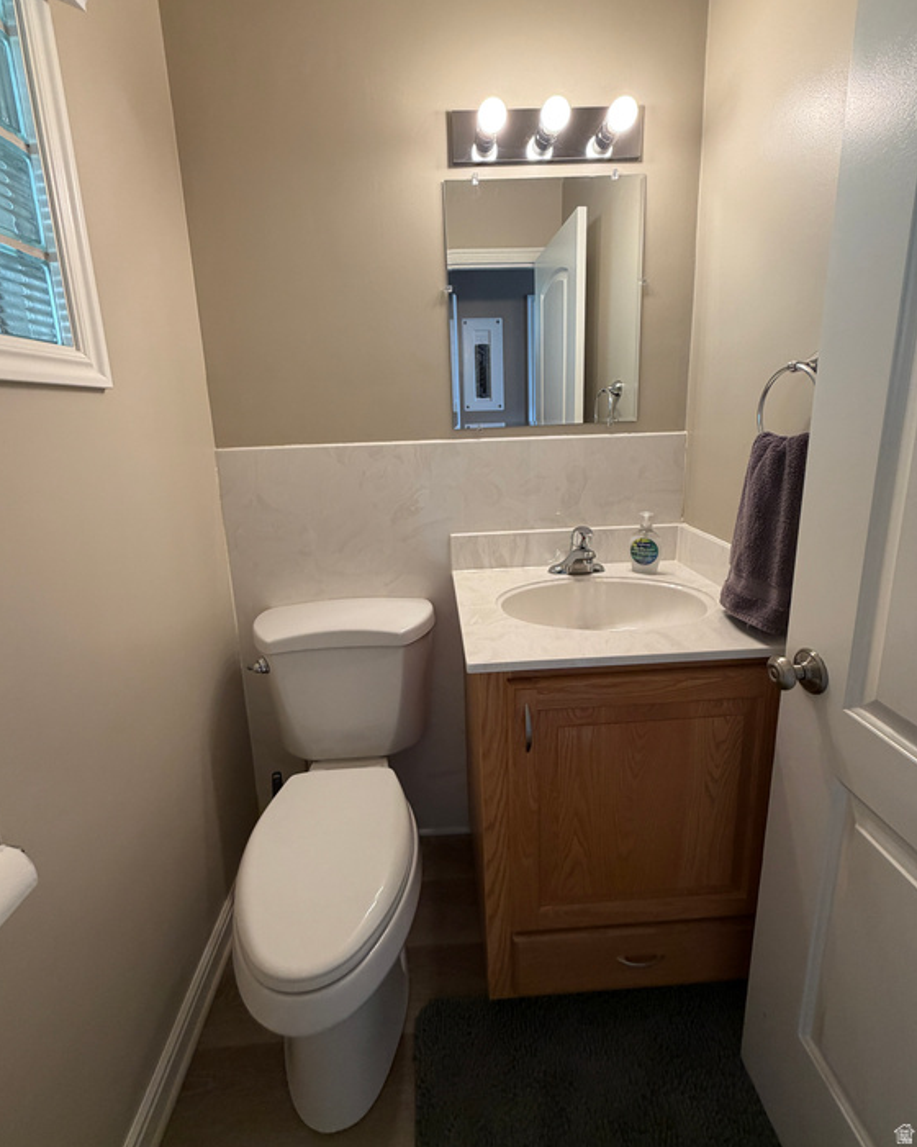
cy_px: 519
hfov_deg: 84.0
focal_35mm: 15
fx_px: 509
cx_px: 449
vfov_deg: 96.5
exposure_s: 1/121
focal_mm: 2.22
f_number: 2.2
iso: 160
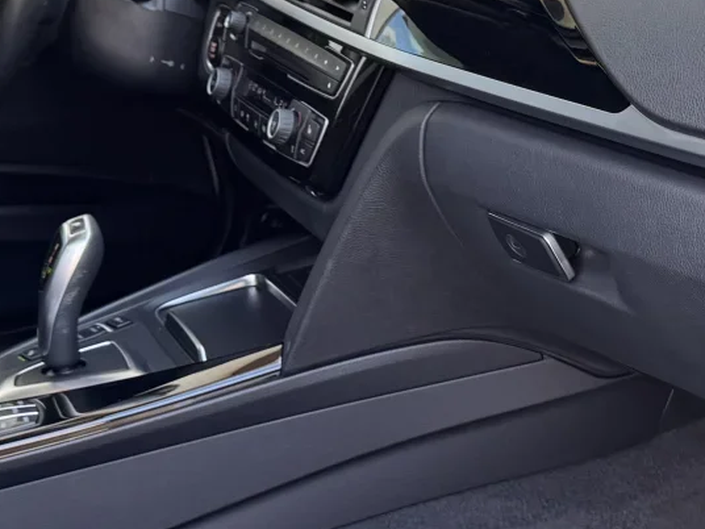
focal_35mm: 86
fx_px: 1752
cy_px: 259
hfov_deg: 22.4
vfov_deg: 17.2
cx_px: 596
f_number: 1.78
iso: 80
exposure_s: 1/121
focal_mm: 6.76
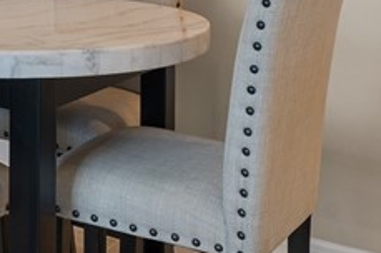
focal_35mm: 76
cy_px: -82
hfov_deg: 24.4
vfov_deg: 16.8
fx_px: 803
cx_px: -67
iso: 200
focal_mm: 16
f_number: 9
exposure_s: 1/2
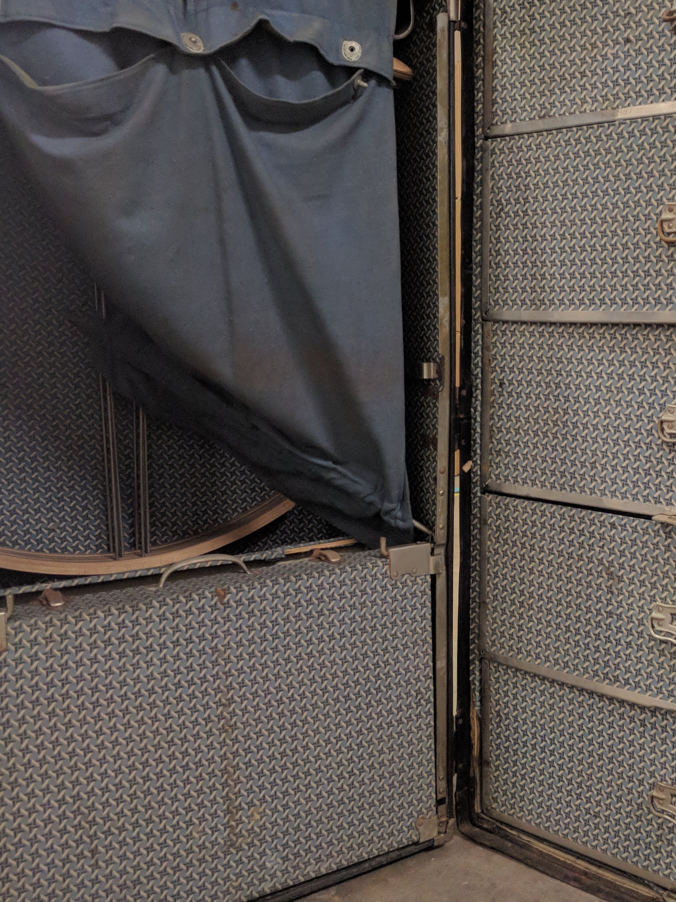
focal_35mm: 38
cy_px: 442
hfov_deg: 37.2
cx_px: 465
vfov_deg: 49.0
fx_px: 990
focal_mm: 4.67
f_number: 2
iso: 857
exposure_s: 1/30.9
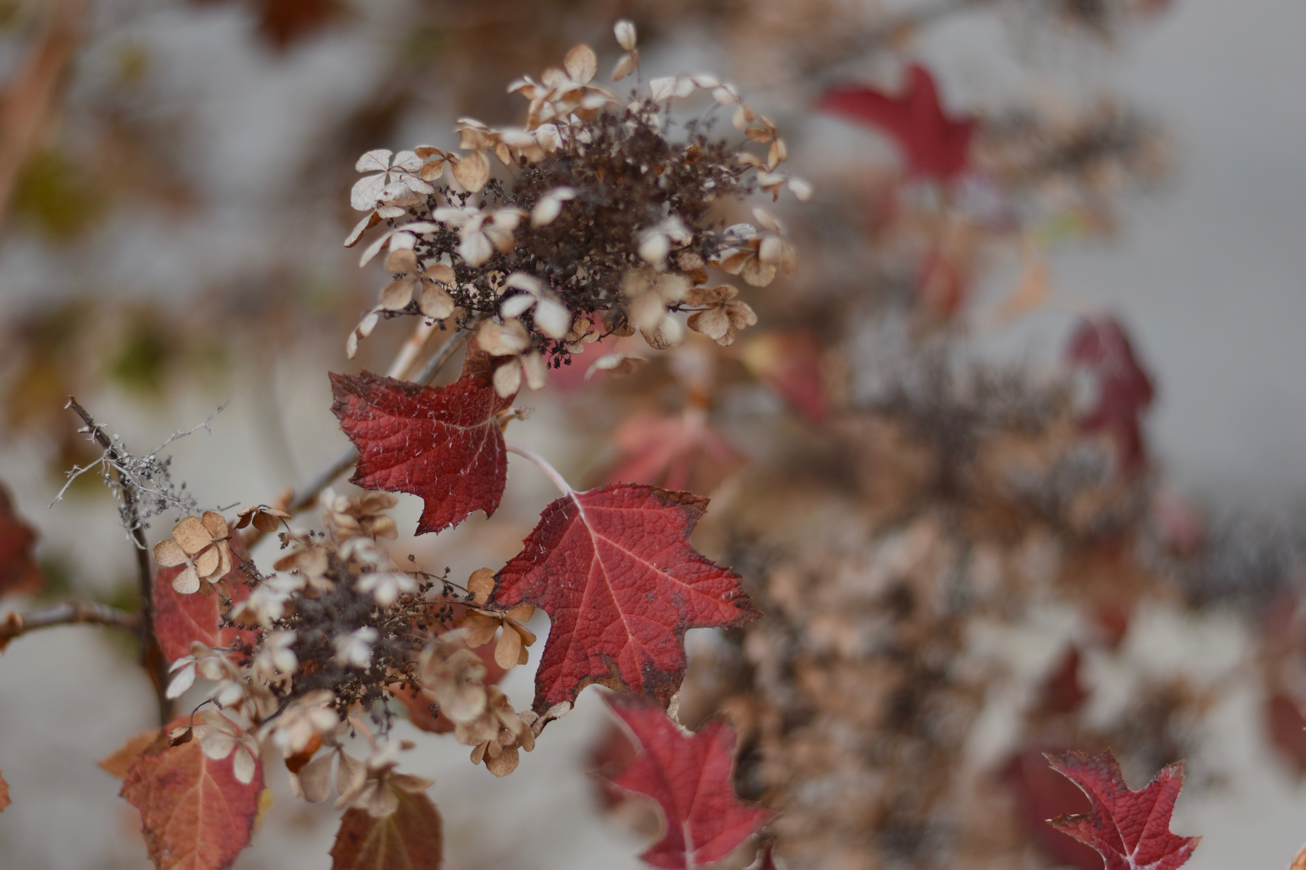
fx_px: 2721
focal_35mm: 75
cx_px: 653
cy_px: 435
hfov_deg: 27.0
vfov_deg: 18.2
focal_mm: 50
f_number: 1.8
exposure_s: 1/4000
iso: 250
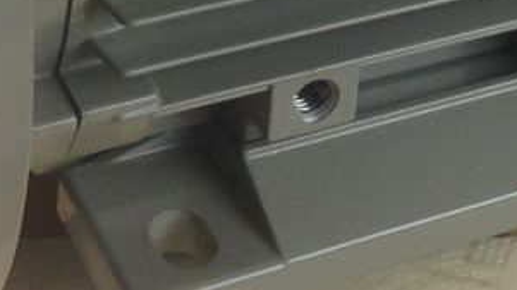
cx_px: 345
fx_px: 2097
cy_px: -341
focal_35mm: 153
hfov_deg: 14.0
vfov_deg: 7.5
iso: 50
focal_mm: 4.12
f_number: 2.4
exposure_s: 1/120
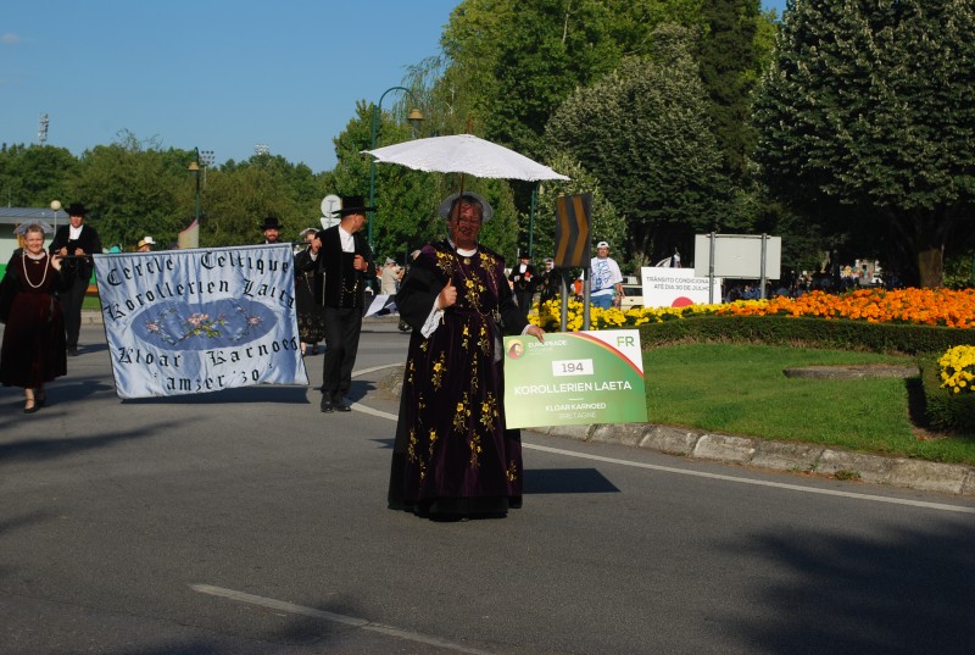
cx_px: 488
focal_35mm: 66
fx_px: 1791
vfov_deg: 20.7
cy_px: 328
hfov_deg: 30.5
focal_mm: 44
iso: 100
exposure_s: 1/320
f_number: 9
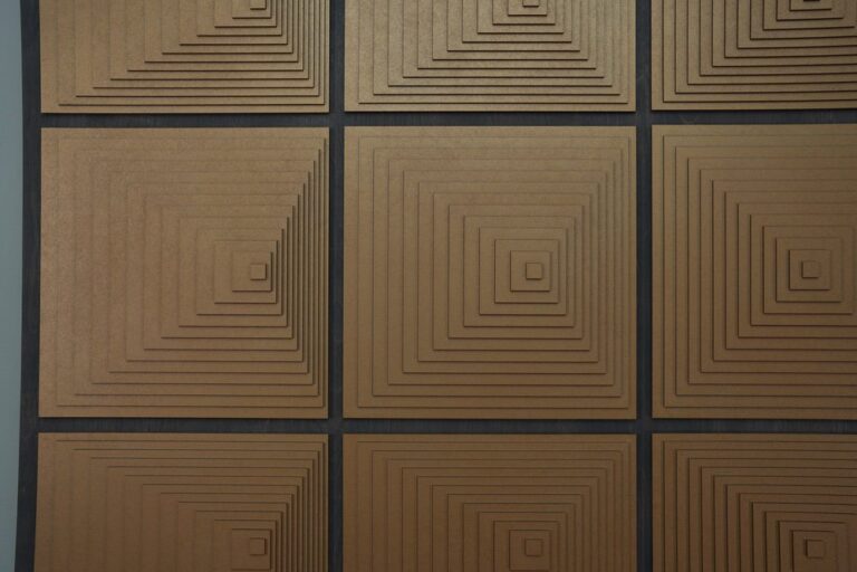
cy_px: 286
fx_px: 1190
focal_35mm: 50
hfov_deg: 39.6
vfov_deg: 27.0
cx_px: 428
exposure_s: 1/6
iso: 200
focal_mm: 50
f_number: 8
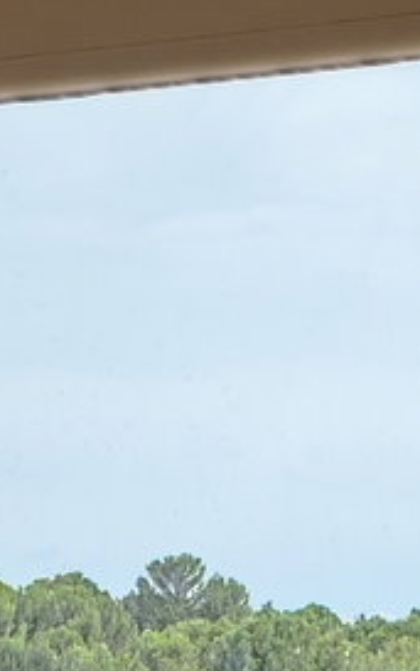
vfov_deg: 8.6
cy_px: 1912
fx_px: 3785
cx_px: 64
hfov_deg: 6.3
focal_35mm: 207
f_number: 1.79
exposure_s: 1/100
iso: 80
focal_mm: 4.7
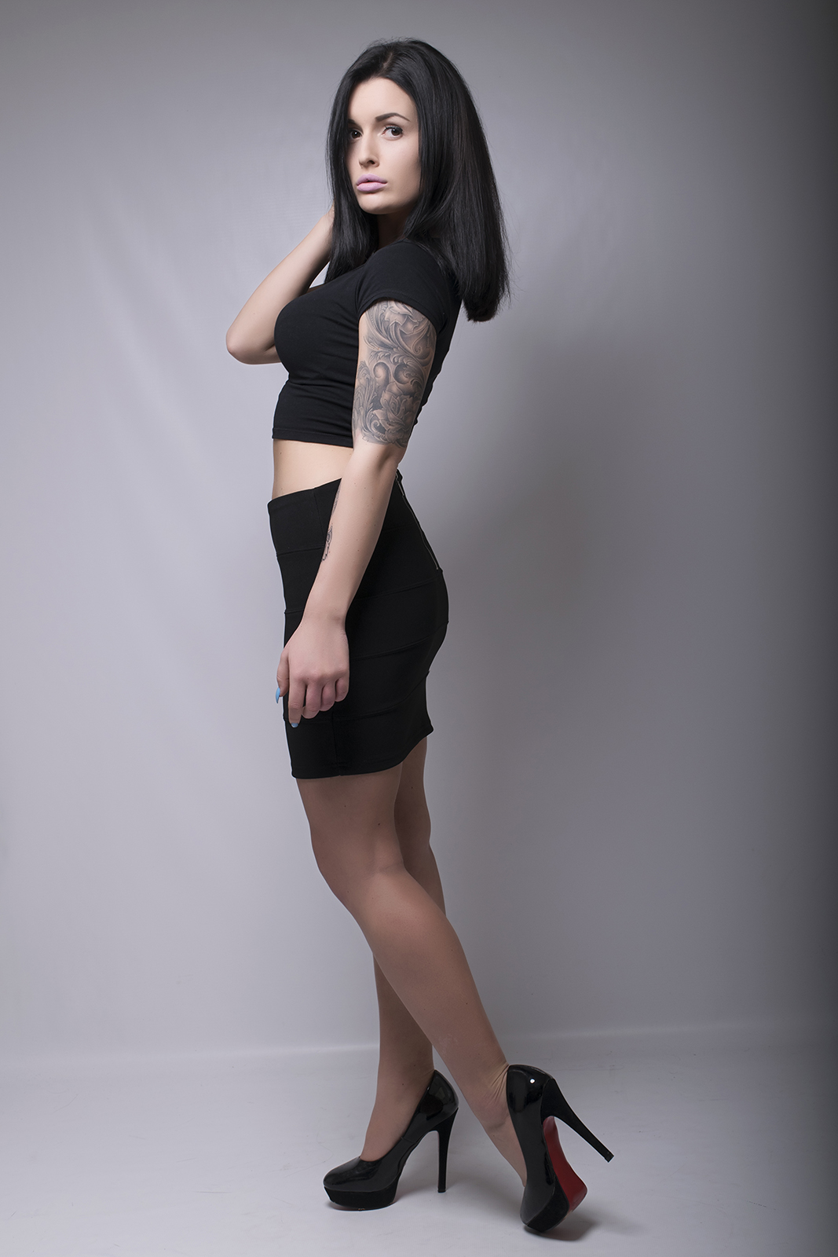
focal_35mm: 51
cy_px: 628
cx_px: 419
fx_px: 1780
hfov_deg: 26.5
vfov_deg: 38.9
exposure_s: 1/200
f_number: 10
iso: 100
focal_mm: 34
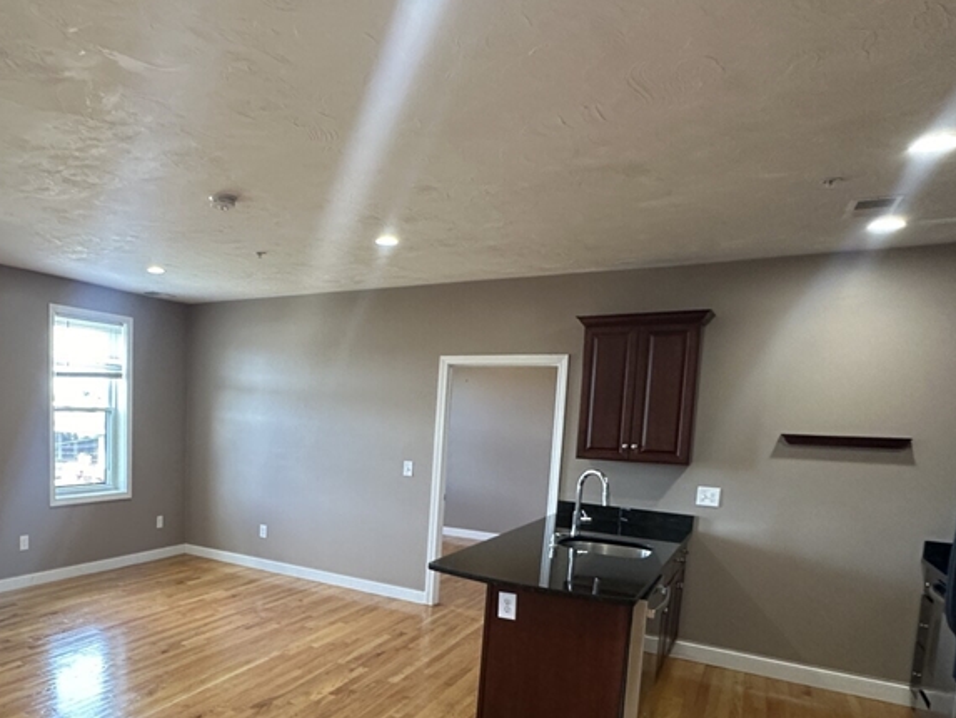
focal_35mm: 25
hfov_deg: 66.1
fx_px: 691
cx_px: 269
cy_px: 484
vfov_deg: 53.7
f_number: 2.2
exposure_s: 1/60
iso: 200
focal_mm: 2.22
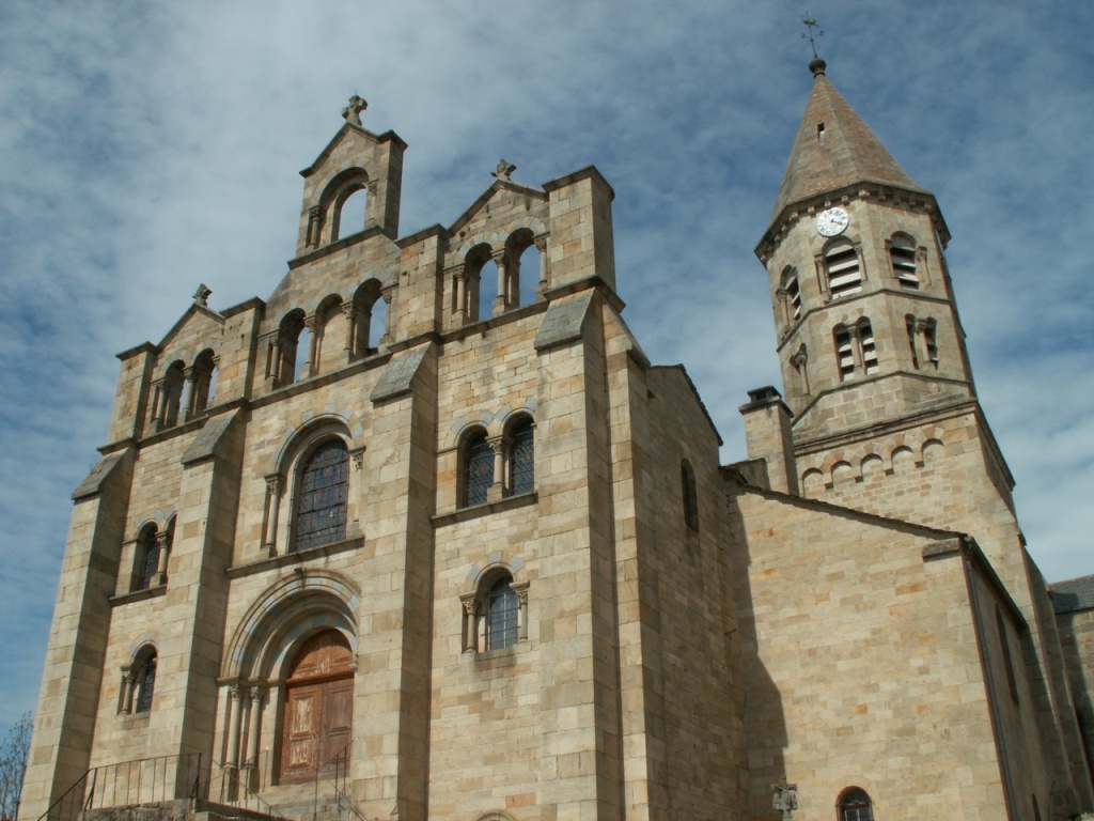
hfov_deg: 52.6
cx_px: 547
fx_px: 1106
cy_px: 410
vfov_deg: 40.7
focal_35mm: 35
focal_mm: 5.86
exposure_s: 1/250
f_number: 8
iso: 50
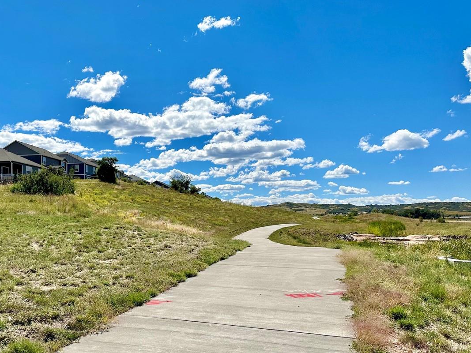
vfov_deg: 39.2
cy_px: 236
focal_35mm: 36
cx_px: 138
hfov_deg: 49.9
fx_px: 490
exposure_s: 1/10753
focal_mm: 6.86
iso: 80
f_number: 1.78
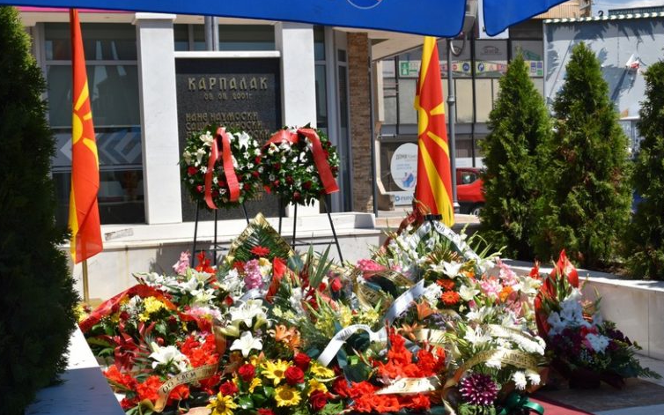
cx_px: 332
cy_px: 223
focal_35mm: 55
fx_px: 986
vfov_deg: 23.7
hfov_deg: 37.2
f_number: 11
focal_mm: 35
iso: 200
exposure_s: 1/500
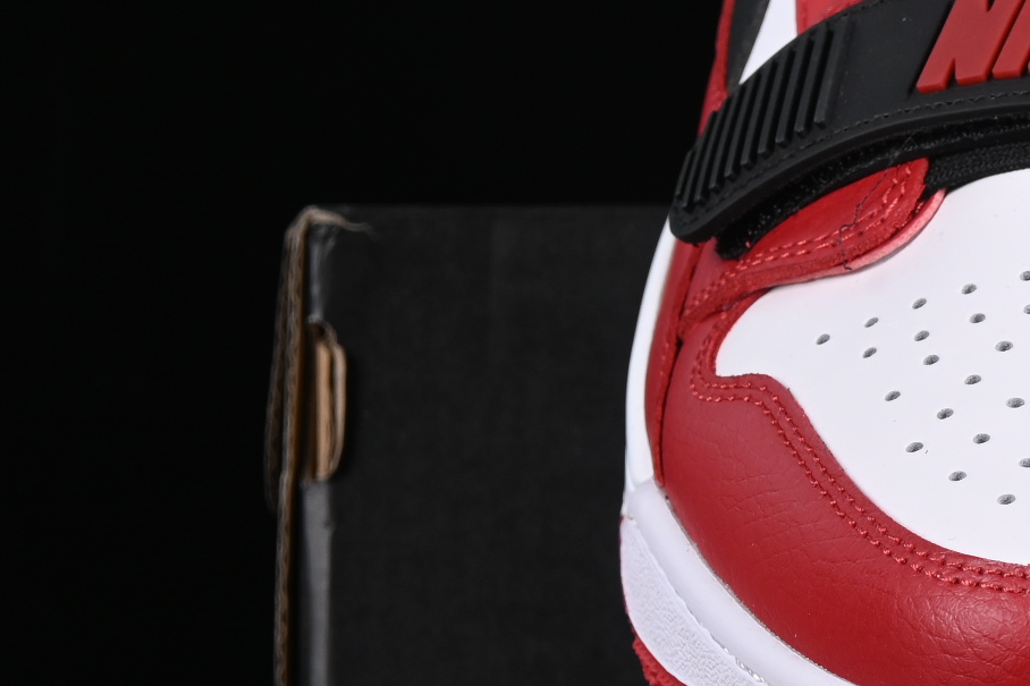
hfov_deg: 8.8
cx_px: 1420
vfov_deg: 6.0
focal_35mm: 230
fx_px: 6579
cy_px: 280
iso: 160
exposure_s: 1/80
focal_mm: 50
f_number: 7.1
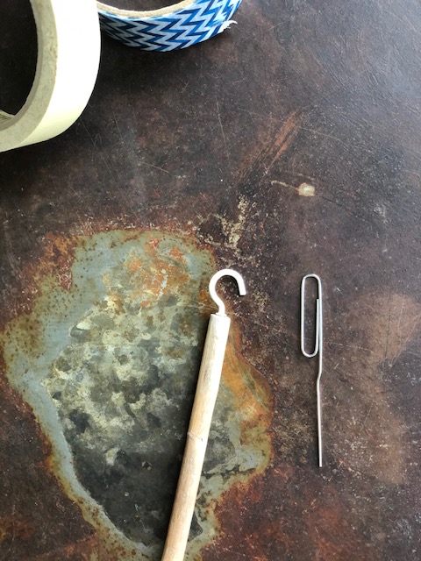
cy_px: 280
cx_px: 210
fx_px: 843
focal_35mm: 52
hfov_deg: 28.0
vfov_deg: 36.8
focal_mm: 6
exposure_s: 1/60
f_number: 2.4
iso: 100
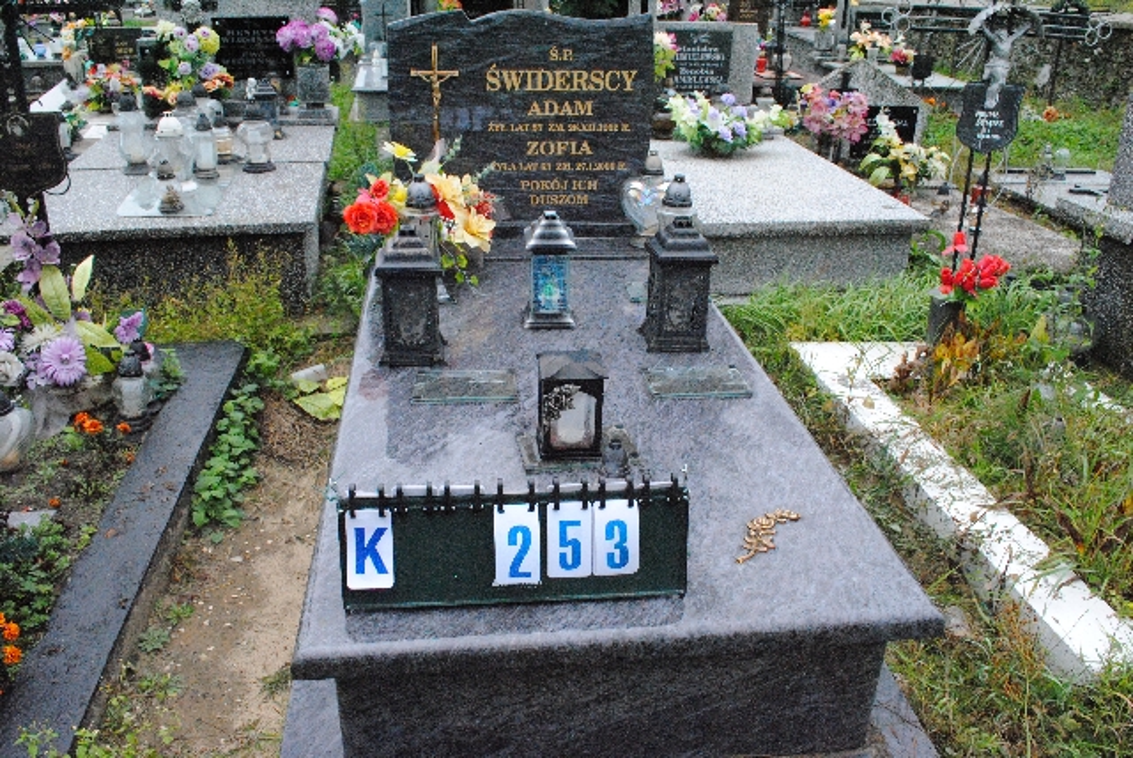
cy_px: 379
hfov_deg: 61.9
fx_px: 945
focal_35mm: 30
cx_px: 566
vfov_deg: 43.7
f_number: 10
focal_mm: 20
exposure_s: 1/400
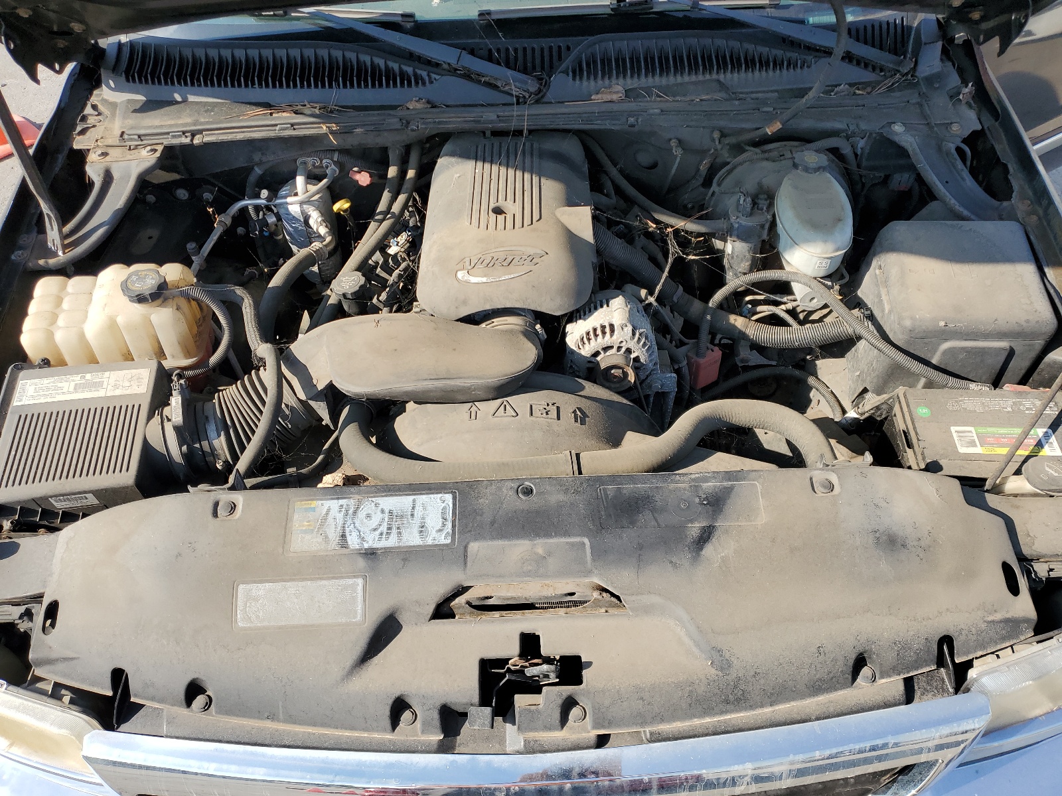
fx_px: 798
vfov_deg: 53.1
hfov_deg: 67.3
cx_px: 531
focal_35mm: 26
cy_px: 398
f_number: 1.5
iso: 50
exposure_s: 1/1250
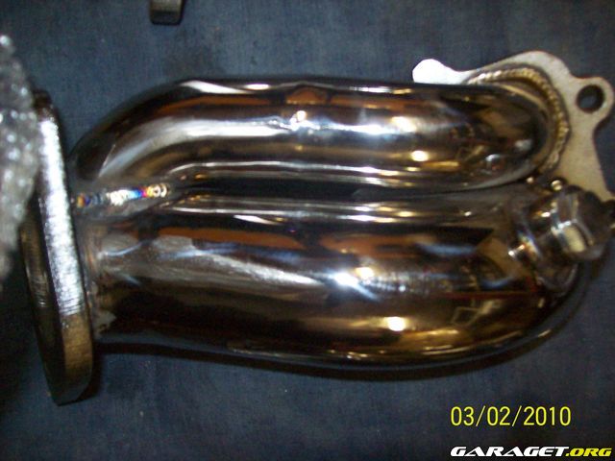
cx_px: 308
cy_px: 230
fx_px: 640
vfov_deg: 39.7
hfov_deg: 51.4
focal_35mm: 36
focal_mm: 6
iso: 400
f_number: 2.7
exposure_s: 1/128
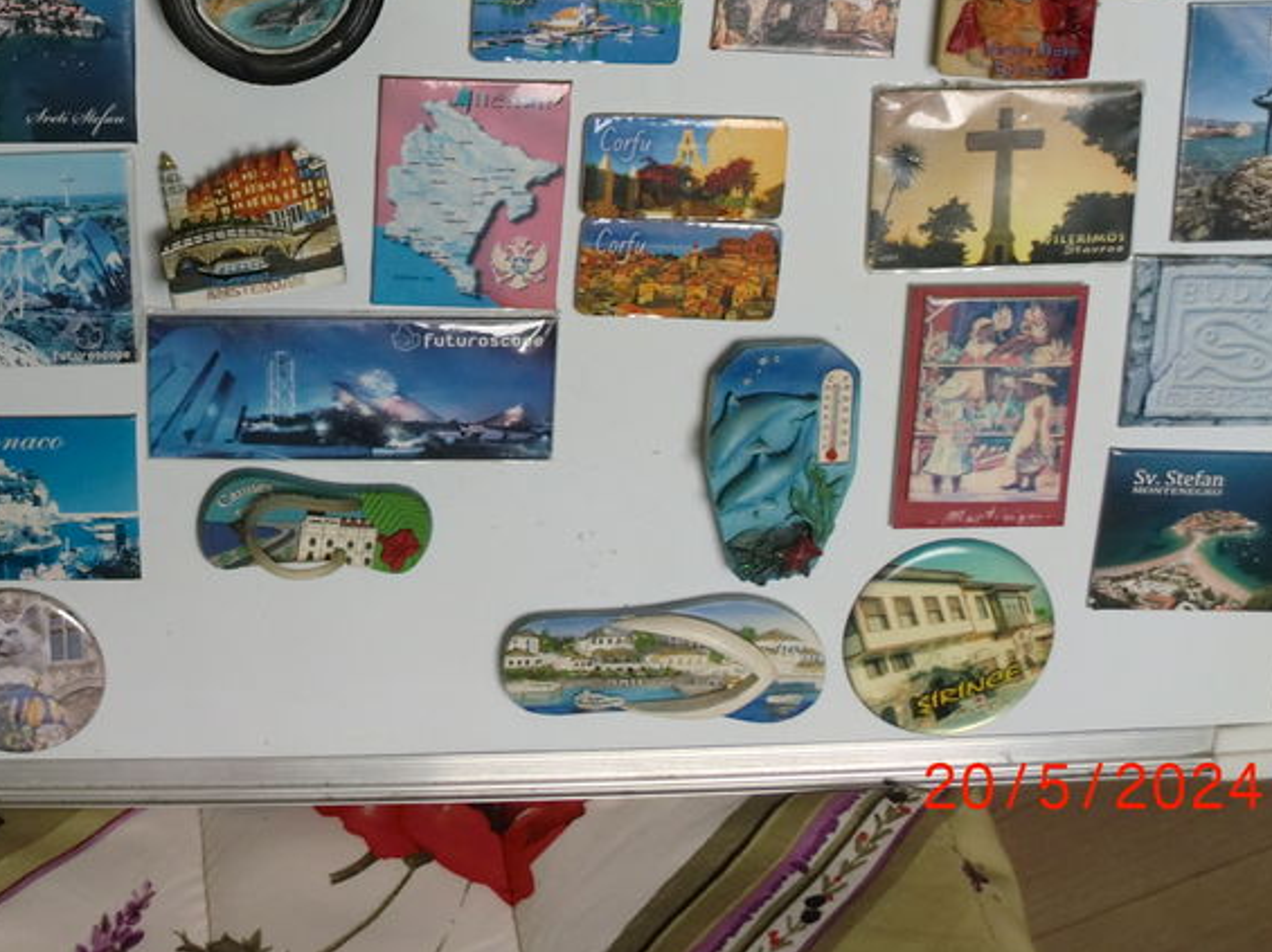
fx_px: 2277
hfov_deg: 30.6
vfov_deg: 23.1
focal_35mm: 62
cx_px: 284
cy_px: 113
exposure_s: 1/60
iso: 125
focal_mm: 6.3
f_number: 3.1
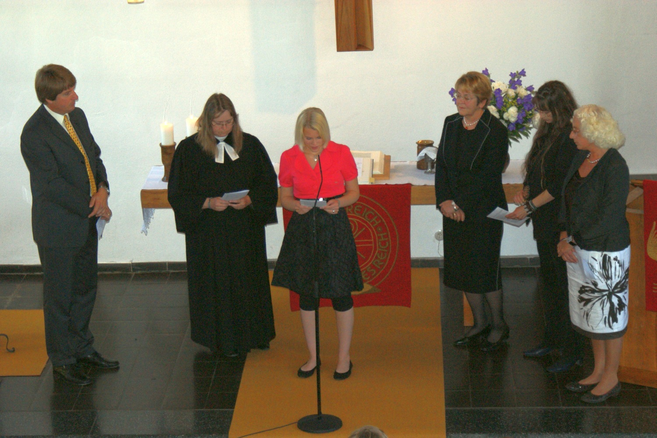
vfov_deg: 13.0
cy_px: 219
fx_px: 1916
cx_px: 328
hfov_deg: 19.5
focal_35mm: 105
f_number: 5.6
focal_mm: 70
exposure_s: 1/125
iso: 400
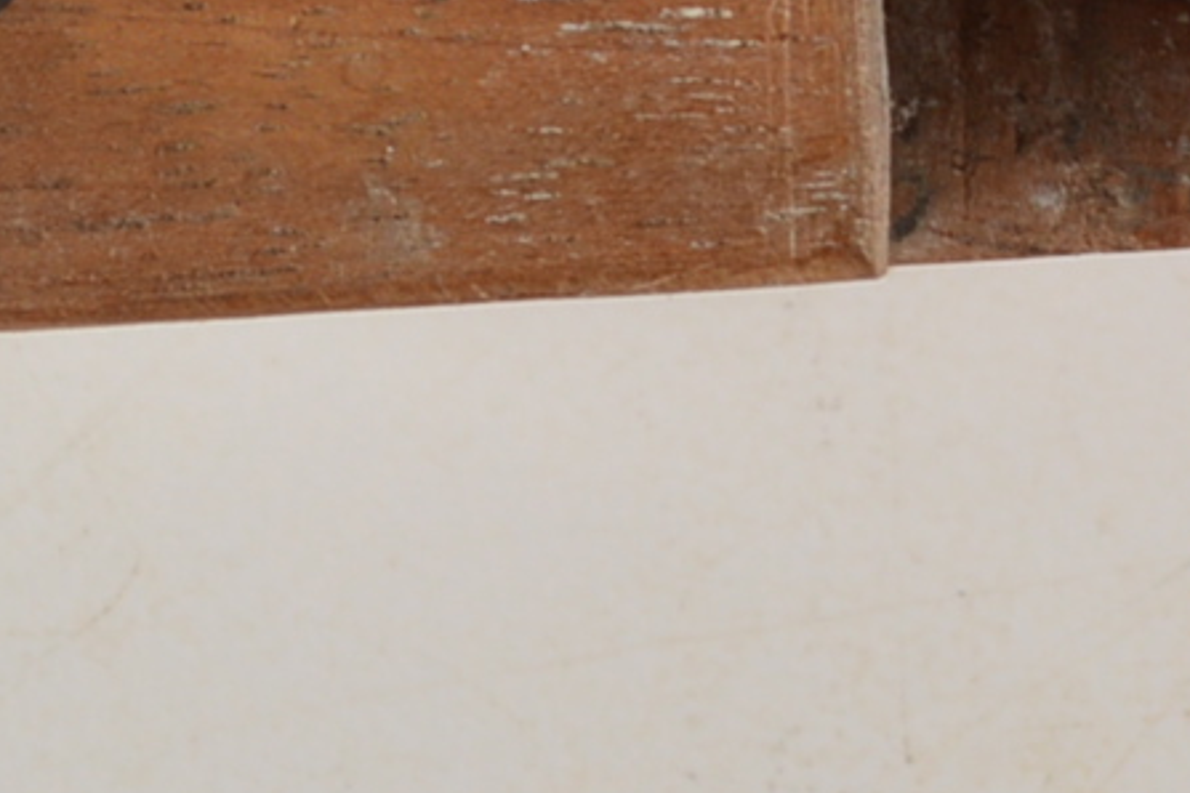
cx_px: 2508
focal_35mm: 292
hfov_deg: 6.8
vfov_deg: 4.5
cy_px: -1450
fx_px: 9663
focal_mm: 29
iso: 100
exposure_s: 1/125
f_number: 11
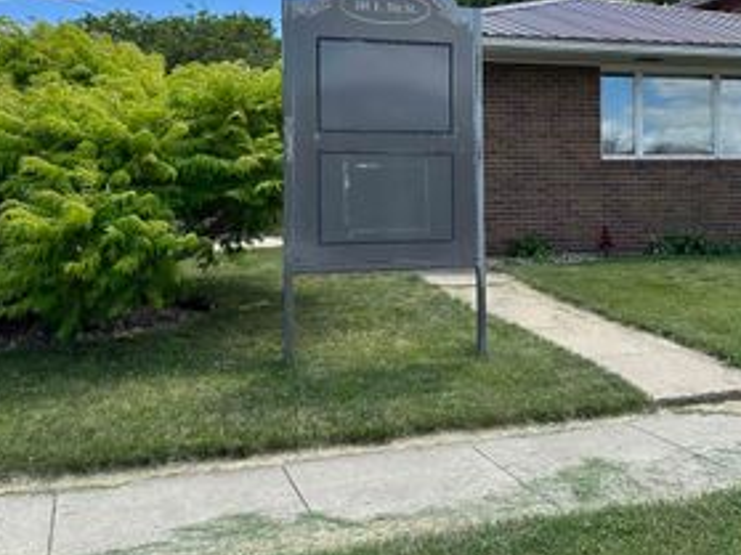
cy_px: 169
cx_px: 436
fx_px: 920
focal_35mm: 43
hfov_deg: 43.7
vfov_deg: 33.2
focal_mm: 6.86
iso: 80
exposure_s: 1/3861
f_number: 1.78
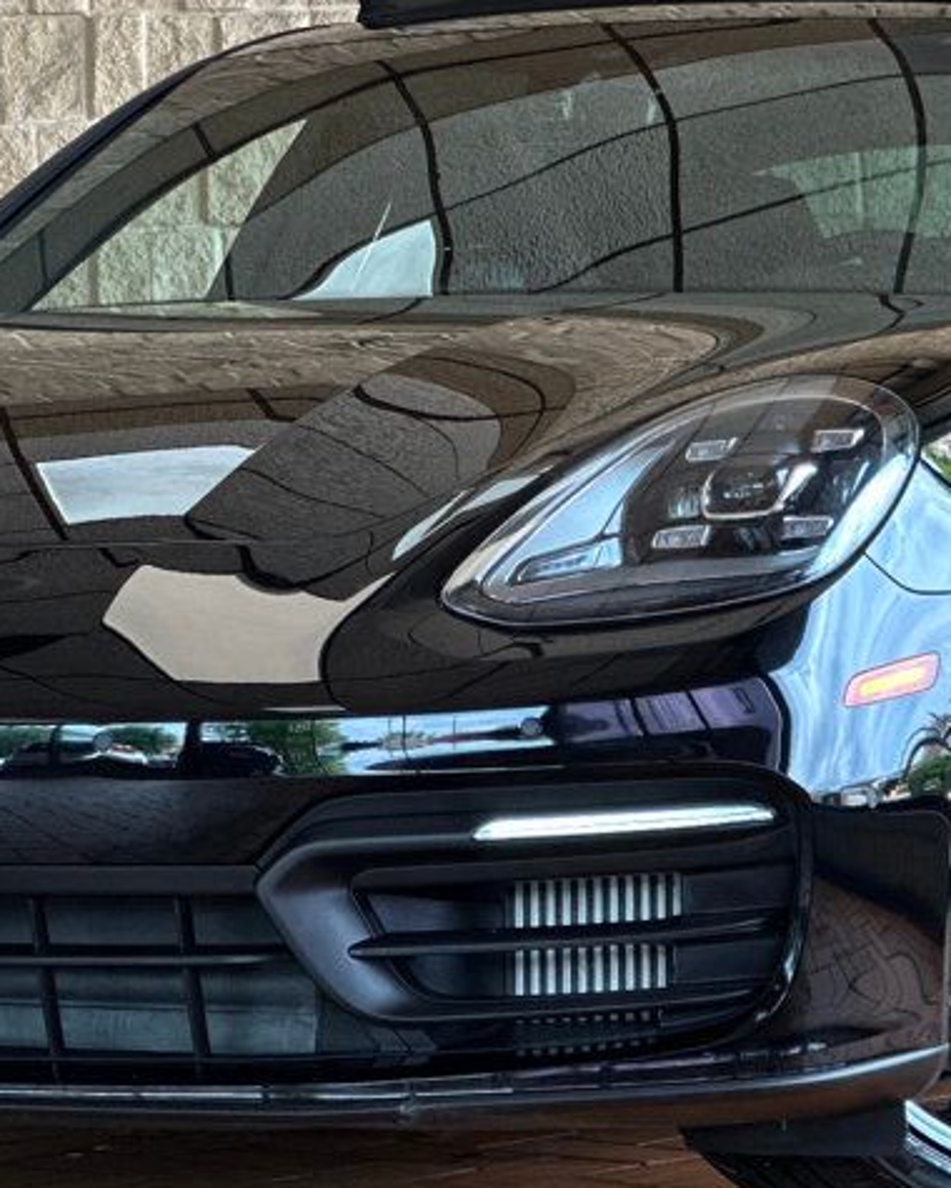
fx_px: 5700
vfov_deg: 11.9
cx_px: 433
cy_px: 573
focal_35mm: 162
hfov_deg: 9.5
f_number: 2.8
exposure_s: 1/120
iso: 125
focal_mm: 9
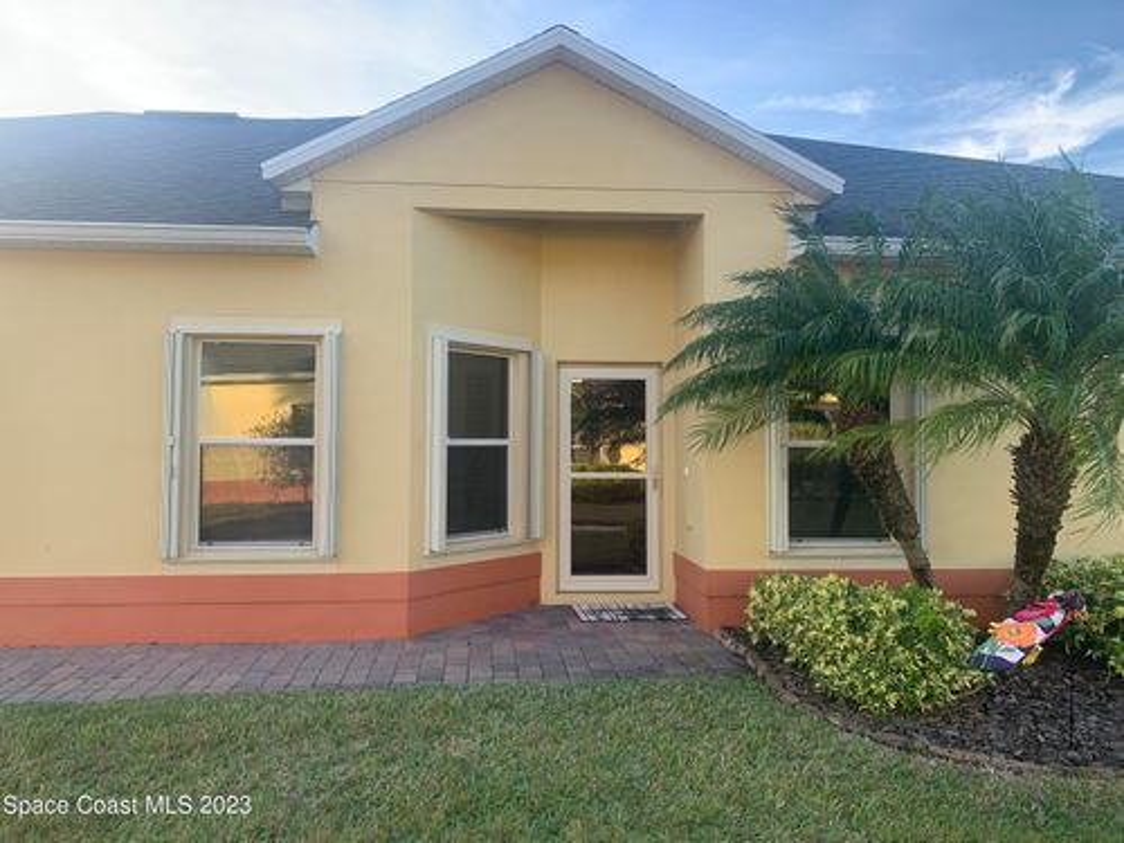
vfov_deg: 53.1
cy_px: 422
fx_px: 844
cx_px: 562
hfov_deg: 67.3
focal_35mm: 26
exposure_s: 1/360
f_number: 1.8
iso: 25
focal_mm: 4.25
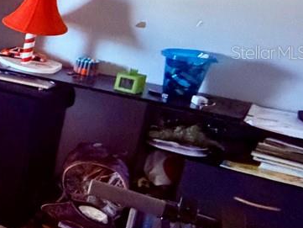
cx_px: -361
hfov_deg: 17.1
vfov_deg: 23.4
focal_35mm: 62
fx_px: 543
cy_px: 52
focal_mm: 2.22
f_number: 2.2
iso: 1250
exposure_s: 1/60
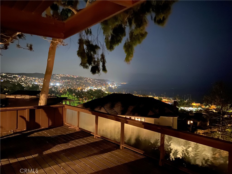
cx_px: 116
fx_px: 174
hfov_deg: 67.3
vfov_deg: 53.1
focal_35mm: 26
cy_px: 87
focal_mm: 4.25
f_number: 1.8
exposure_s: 1/2
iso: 2500
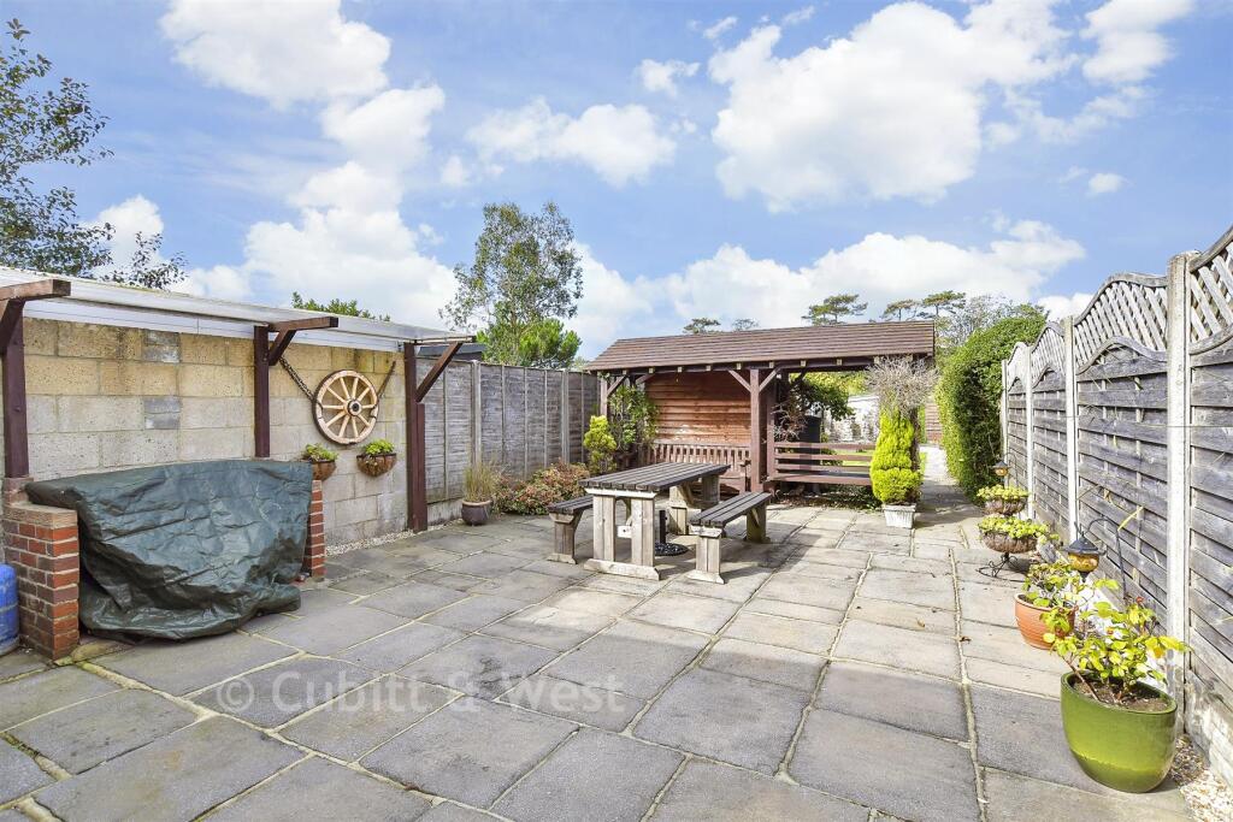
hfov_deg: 93.3
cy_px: 411
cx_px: 616
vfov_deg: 70.5
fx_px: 582
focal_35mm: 17
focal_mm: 11.5
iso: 500
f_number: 8
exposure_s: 1/320
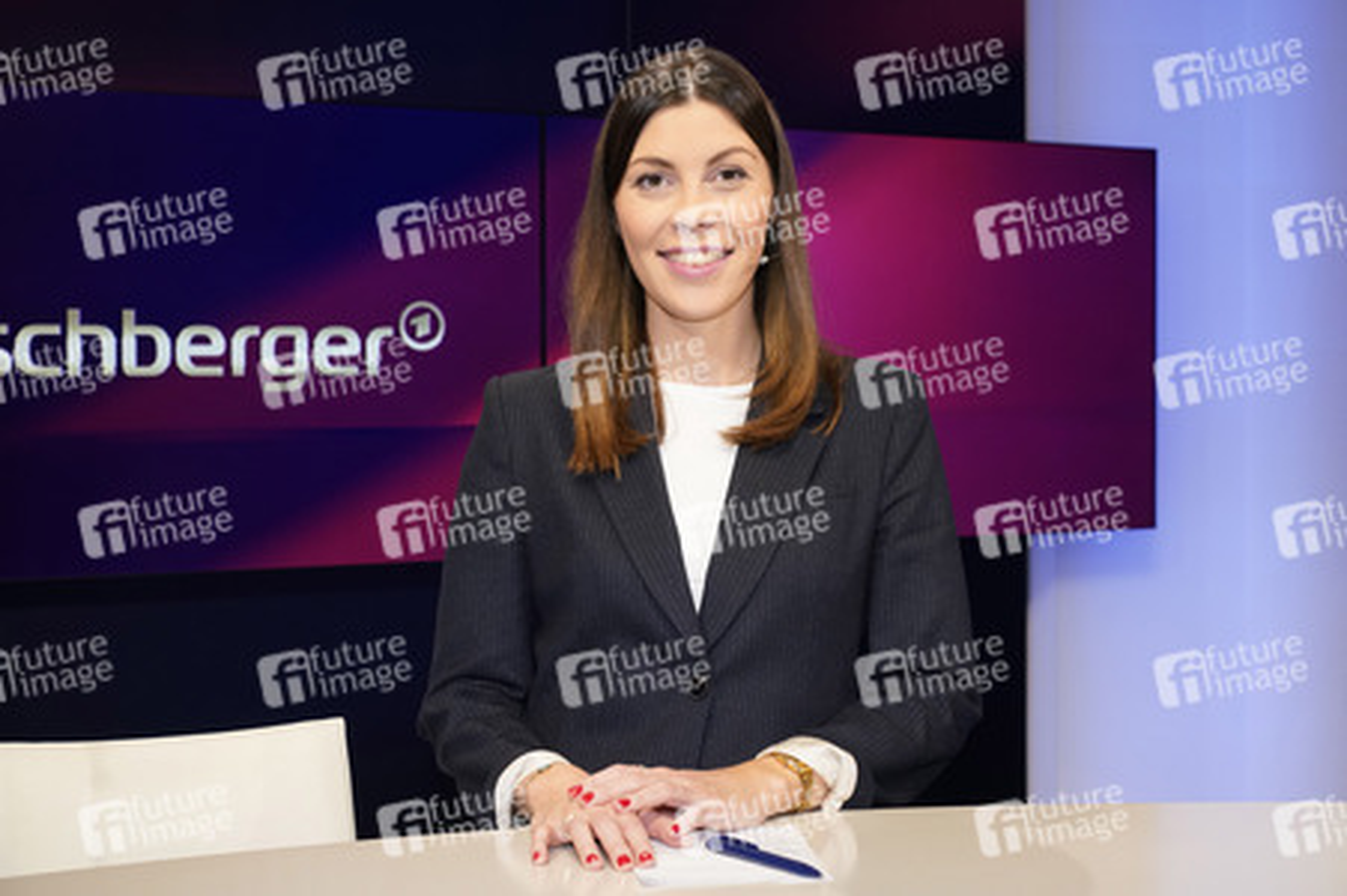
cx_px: 674
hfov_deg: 38.2
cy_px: 448
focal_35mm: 52
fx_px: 1944
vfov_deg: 26.0
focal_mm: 52
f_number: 5.6
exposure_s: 1/125
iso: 2000
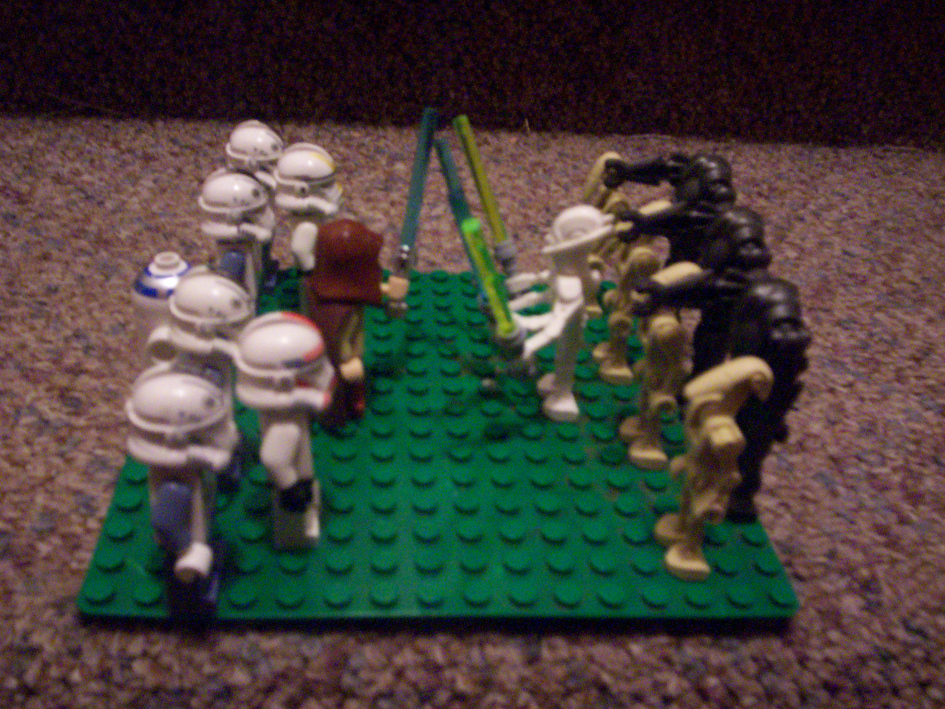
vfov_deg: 39.7
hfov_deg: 51.4
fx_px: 983
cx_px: 472
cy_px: 354
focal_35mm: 36
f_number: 4.5
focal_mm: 5.9
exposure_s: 1/8
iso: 400
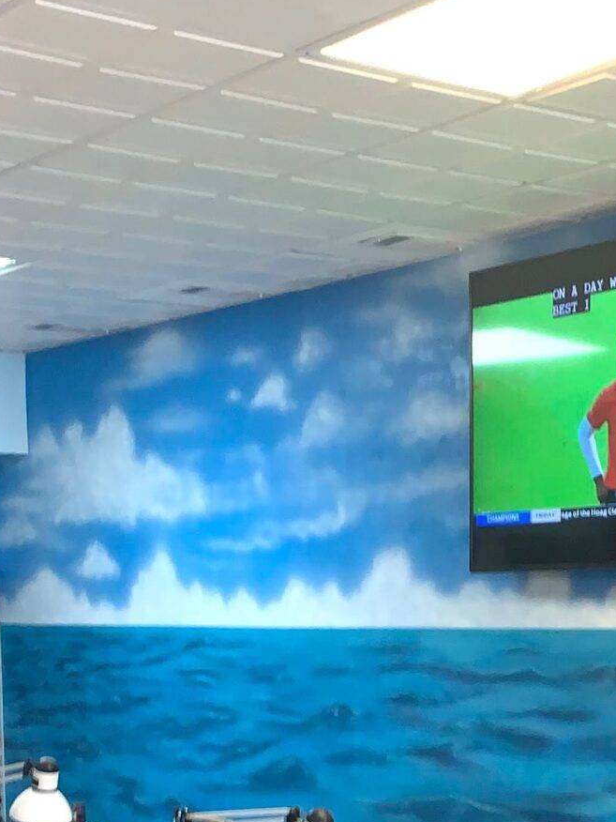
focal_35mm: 76
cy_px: 820
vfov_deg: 24.5
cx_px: 487
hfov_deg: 19.2
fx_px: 1803
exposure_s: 1/60
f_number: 1.8
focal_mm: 4.25
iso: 80
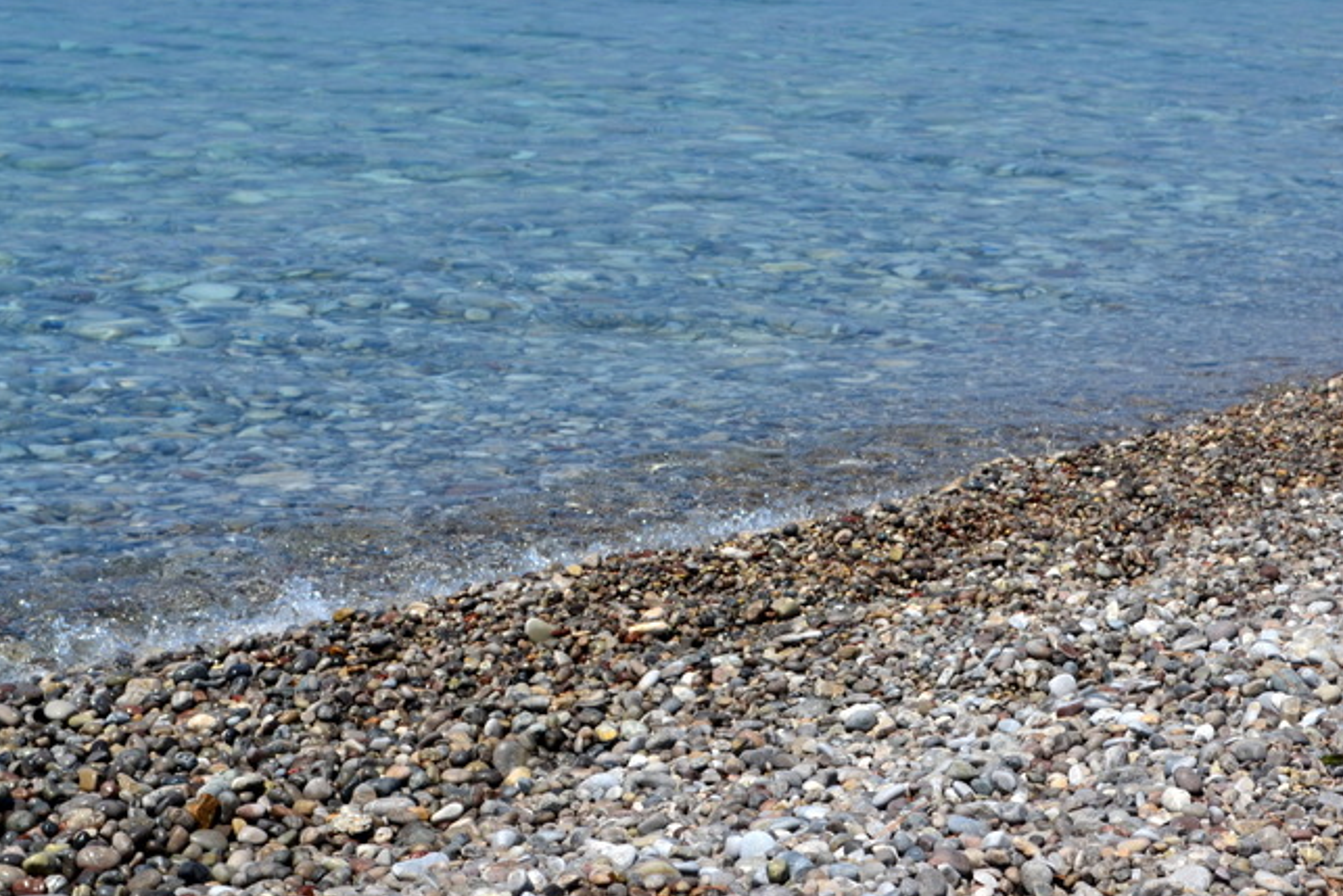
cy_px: 497
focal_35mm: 103
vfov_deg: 13.3
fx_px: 3829
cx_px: 764
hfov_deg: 19.9
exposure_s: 1/500
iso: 360
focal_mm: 55
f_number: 11
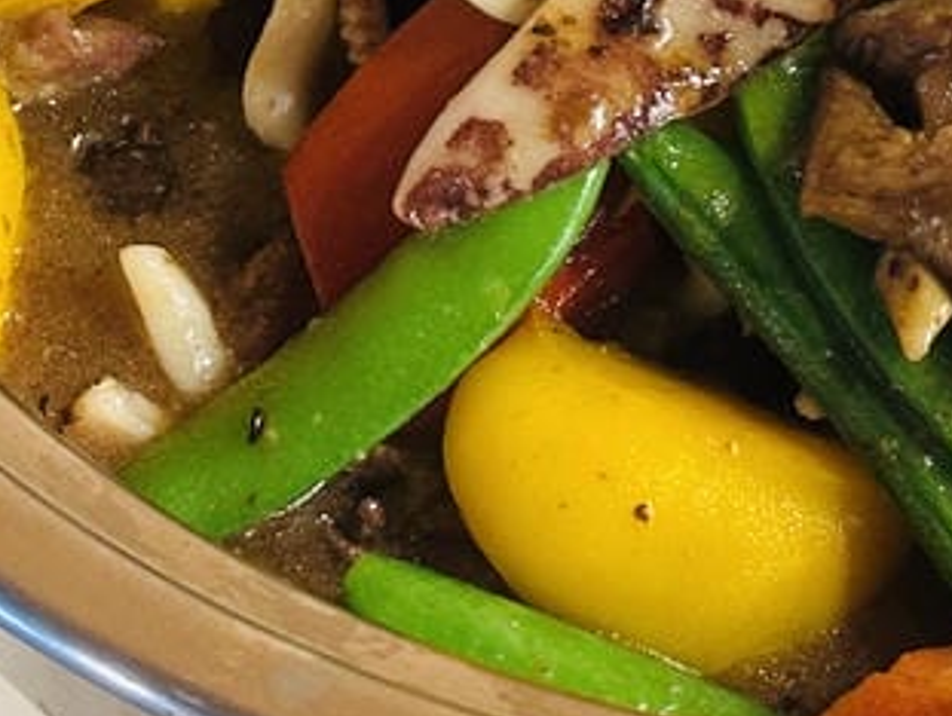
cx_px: 1145
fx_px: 5094
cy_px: -343
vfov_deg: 7.9
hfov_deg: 10.5
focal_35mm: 185
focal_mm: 6.86
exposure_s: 1/40
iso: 320
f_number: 1.78
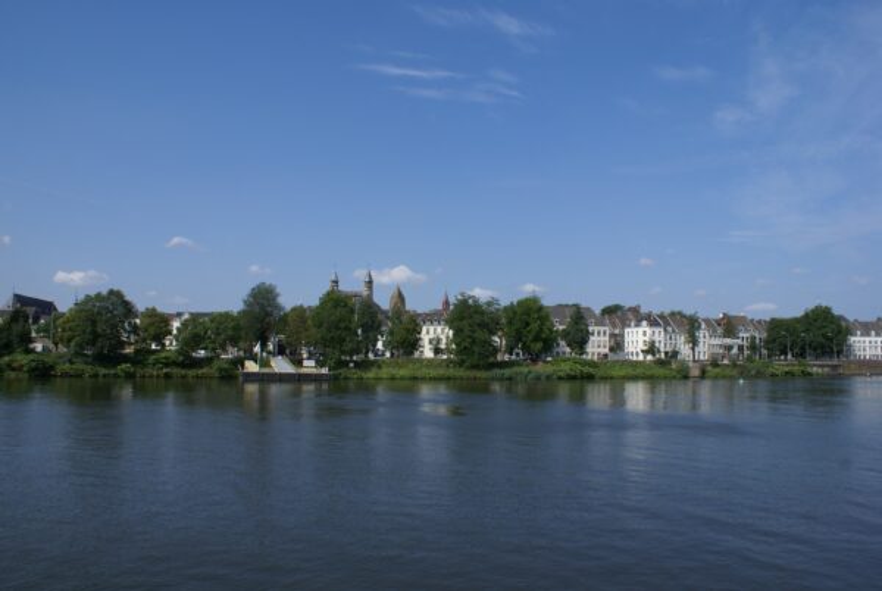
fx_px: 662
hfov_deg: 67.3
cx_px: 441
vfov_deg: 48.1
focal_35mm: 27
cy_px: 296
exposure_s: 1/250
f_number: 10
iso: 100
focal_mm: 18
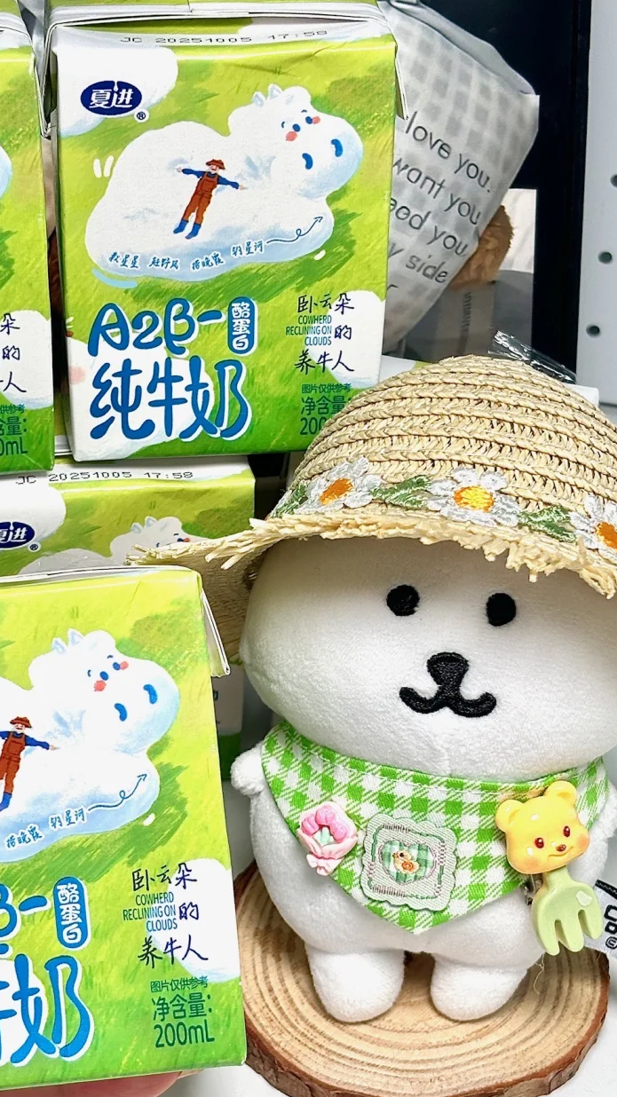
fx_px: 1920
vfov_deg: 31.9
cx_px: 195
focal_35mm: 66
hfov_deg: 18.2
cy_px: 613
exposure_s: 1/123
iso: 25
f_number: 1.6
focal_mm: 5.96
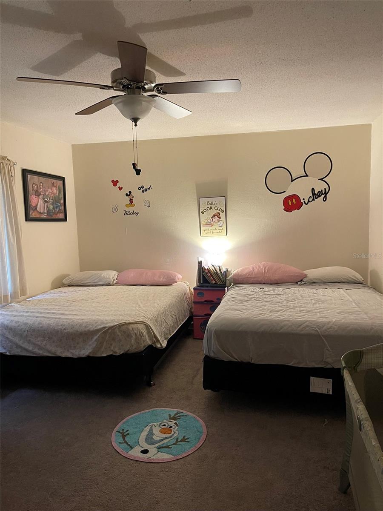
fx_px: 369
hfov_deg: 54.9
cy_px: 256
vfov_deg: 69.4
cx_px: 192
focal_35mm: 25
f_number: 1.6
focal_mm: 5.1
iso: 500
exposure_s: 1/40
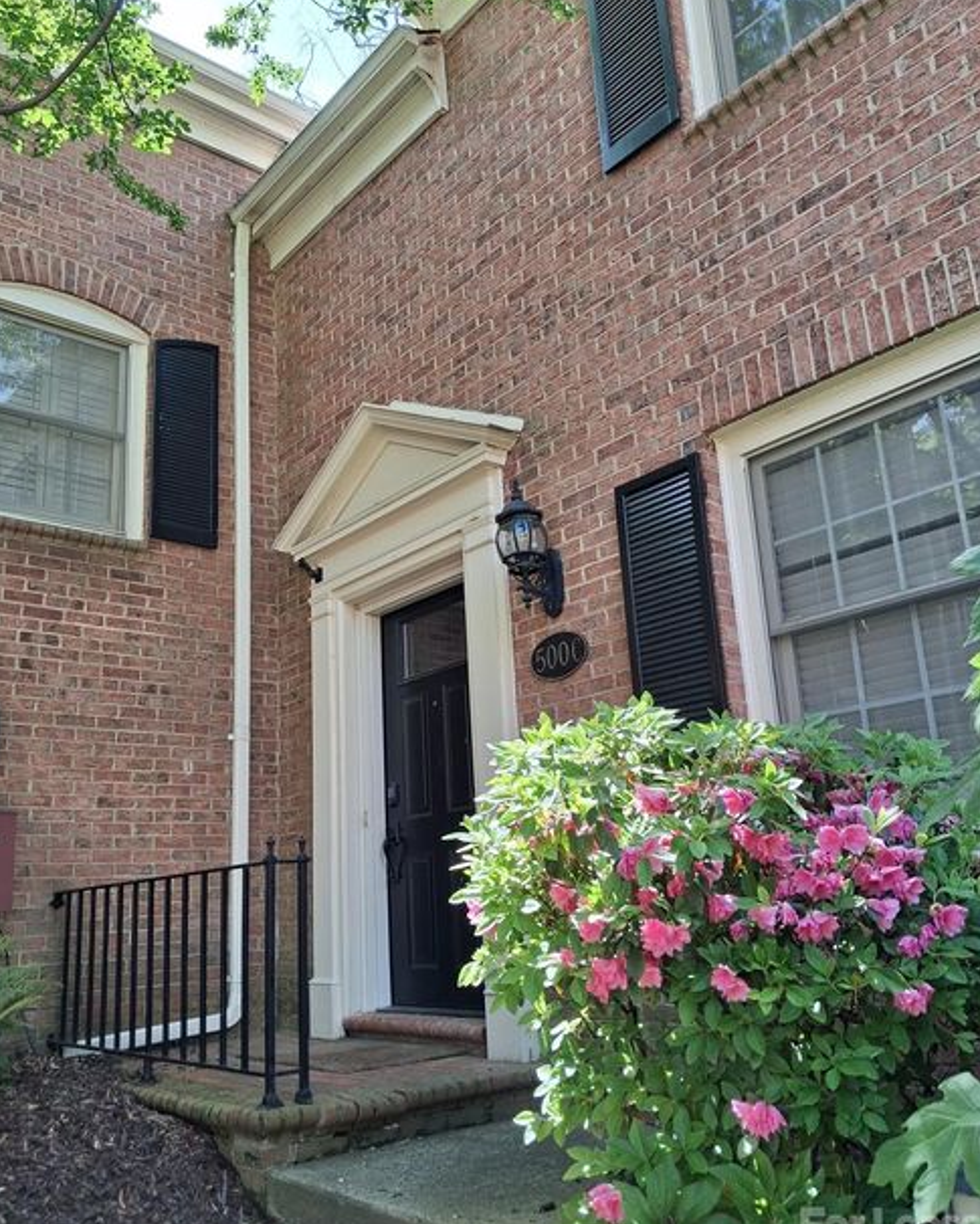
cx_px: 485
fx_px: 1051
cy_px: 631
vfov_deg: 60.4
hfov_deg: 50.0
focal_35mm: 29
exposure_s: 1/100
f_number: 1.8
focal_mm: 4
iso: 32
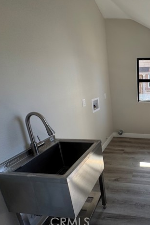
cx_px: 140
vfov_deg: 84.0
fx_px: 125
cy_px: 113
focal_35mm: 20
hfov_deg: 52.8
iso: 40
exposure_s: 1/165
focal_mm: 2.22
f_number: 2.2
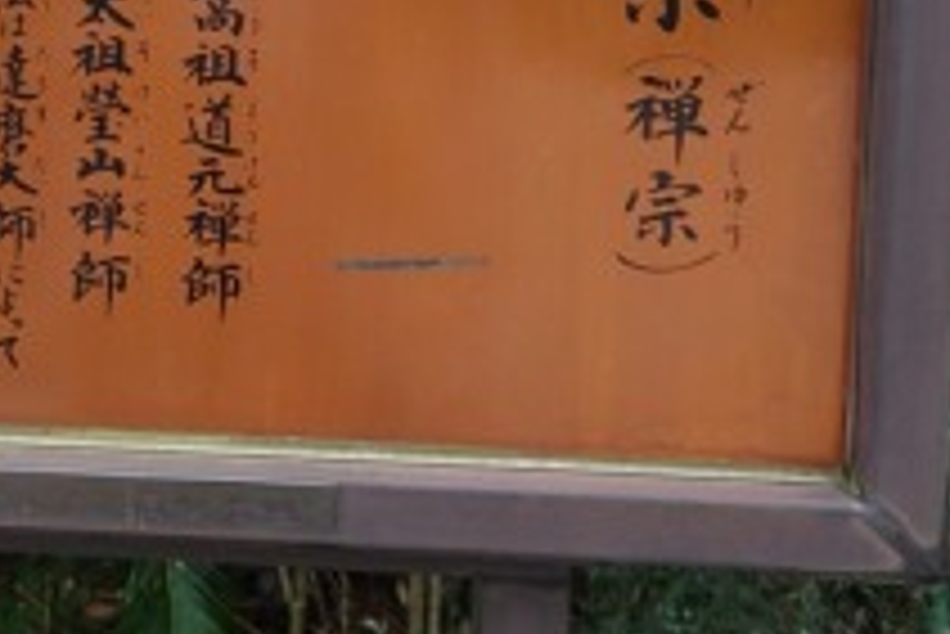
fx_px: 1954
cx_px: -14
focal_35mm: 74
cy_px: -137
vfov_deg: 17.5
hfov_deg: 25.9
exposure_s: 1/125
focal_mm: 5.09
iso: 80
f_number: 3.5
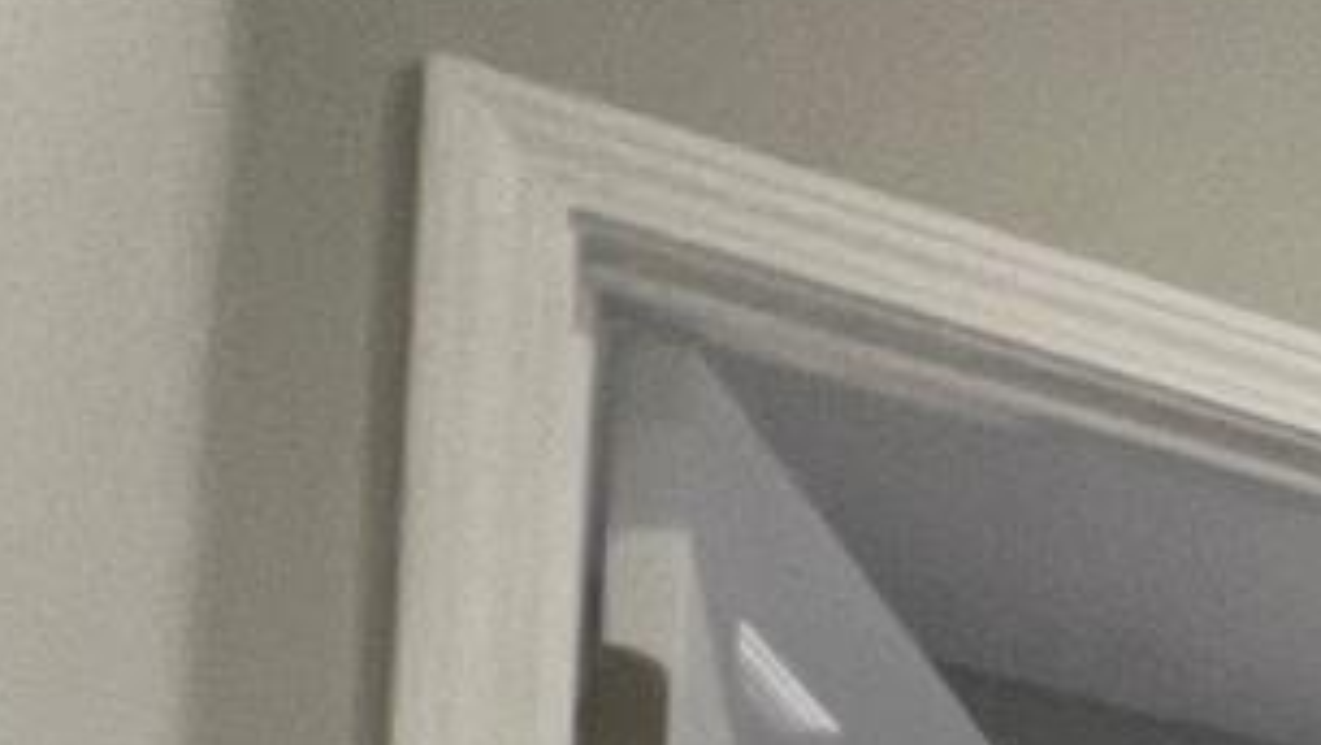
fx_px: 3330
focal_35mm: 95
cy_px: 2153
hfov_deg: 12.0
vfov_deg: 10.0
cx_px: 3824
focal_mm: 1.57
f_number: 1.8
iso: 200
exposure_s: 1/60
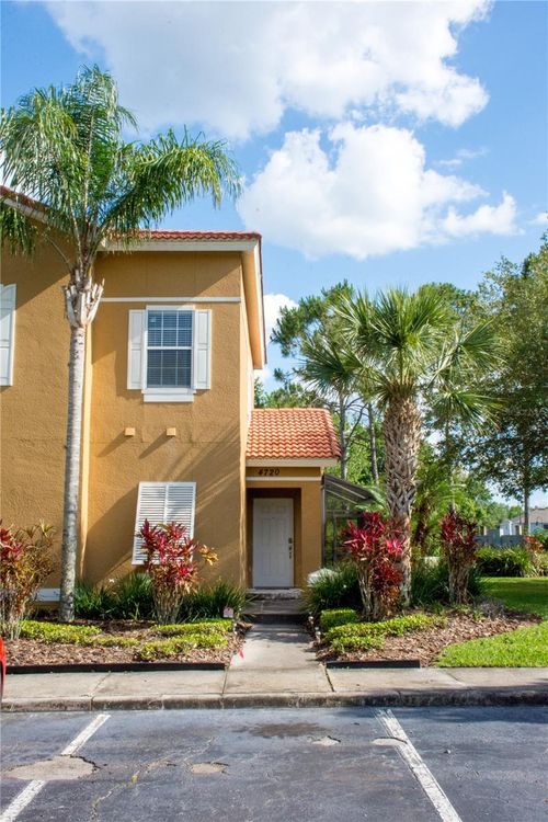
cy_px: 411
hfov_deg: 36.9
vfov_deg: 53.1
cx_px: 274
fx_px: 822
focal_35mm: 36
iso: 1250
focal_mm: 24
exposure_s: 1/250
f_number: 25
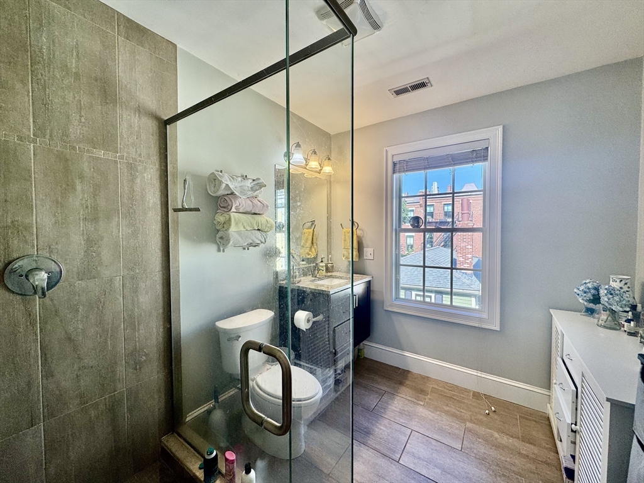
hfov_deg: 102.1
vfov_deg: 85.7
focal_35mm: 14
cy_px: 242
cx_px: 322
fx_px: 260
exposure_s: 1/120
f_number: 2.2
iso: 50
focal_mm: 2.22
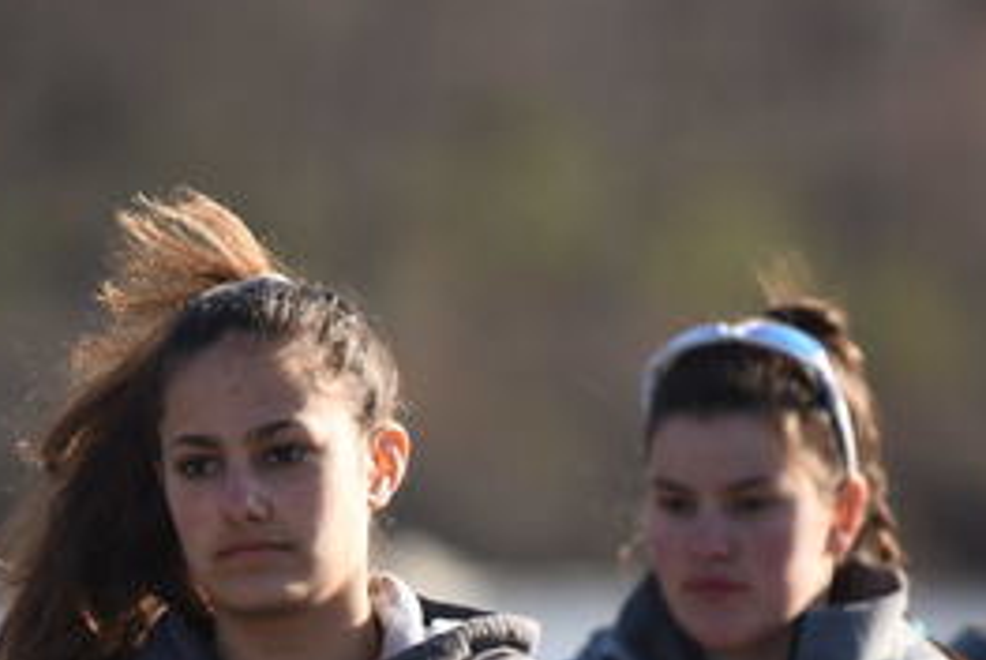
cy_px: 686
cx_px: 328
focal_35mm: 670
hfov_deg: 3.1
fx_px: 18371
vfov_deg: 2.1
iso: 100
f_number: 2.8
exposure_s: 1/1000
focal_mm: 200
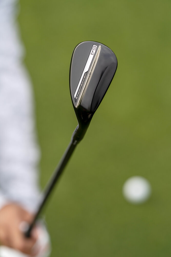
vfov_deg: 15.2
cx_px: 86
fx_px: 961
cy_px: 128
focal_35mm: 135
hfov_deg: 10.2
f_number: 4
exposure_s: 1/400
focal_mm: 135
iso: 160
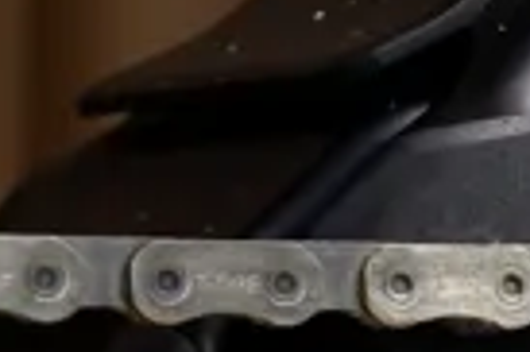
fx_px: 6441
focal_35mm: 438
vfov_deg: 3.1
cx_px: 1269
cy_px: 729
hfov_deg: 4.6
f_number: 10
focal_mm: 75
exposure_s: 1/320
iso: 320
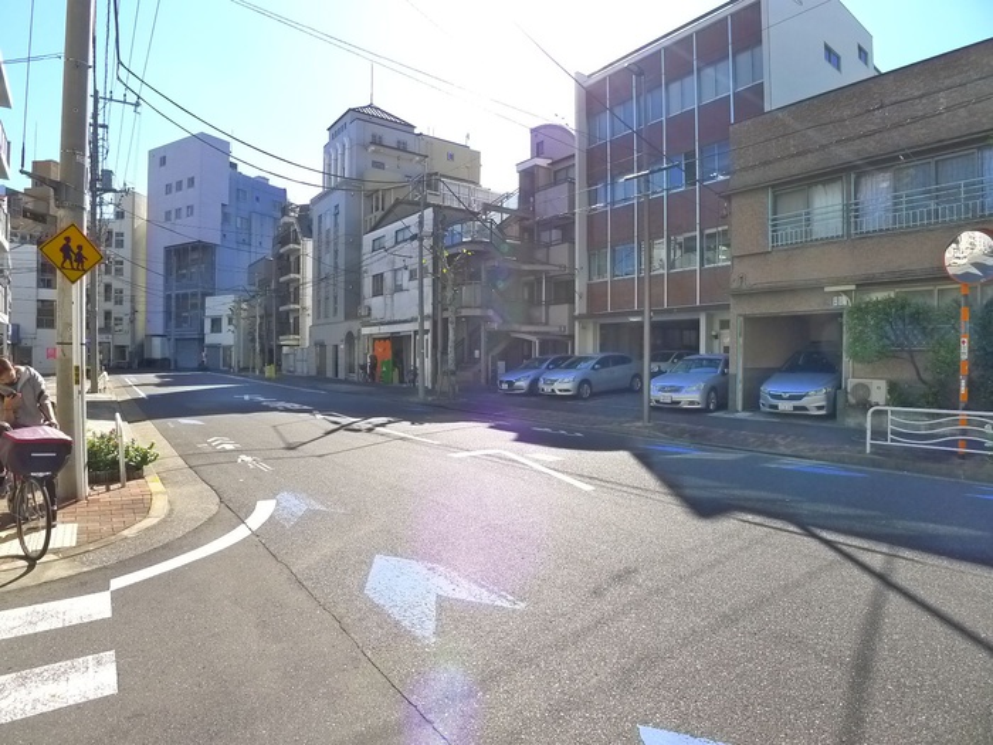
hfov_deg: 71.6
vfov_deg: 56.8
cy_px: 372
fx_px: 688
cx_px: 496
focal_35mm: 24
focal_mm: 5.1
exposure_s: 1/400
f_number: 4
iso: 400
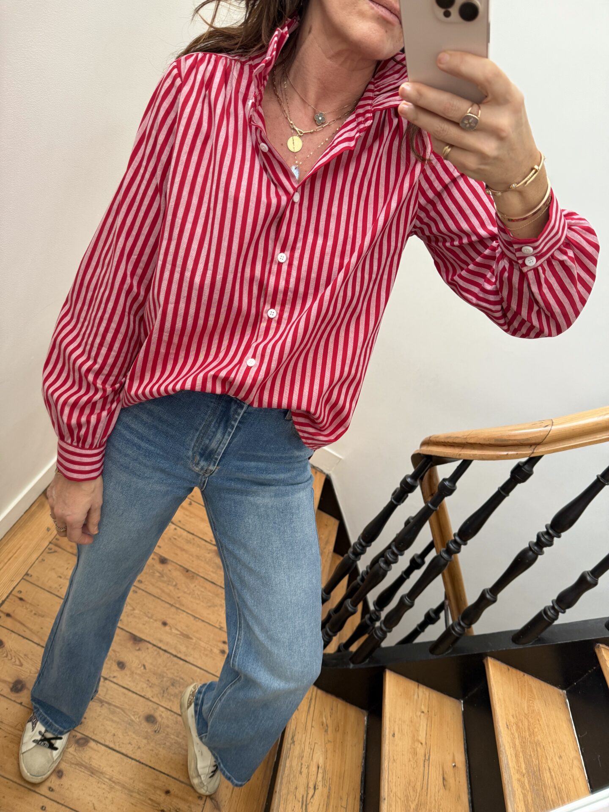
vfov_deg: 71.6
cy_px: 406
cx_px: 304
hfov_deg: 56.8
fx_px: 563
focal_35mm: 24
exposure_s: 1/63
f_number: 1.78
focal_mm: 6.76
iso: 200
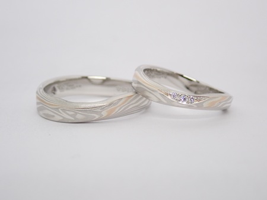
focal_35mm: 77
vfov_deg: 19.1
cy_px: 100
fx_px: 594
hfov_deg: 25.3
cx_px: 134
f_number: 4.1
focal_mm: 13.65
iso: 200
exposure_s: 1/125
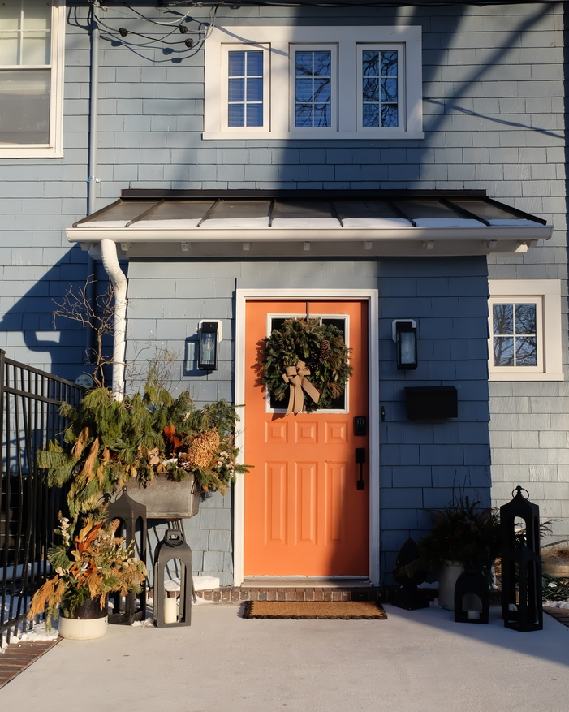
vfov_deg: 48.9
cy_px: 416
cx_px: 286
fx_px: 779
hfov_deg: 40.1
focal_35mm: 37
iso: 400
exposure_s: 1/420
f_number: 8
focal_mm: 21.1
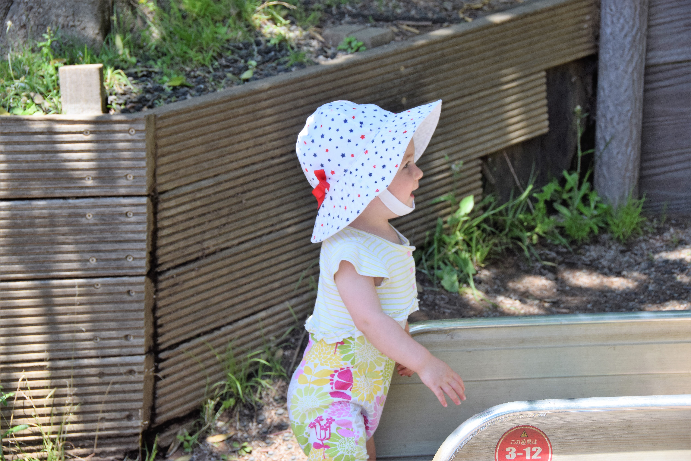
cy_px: 230
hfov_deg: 20.9
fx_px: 1871
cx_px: 346
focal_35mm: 98
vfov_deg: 14.0
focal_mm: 65
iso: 360
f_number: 8
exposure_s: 1/250
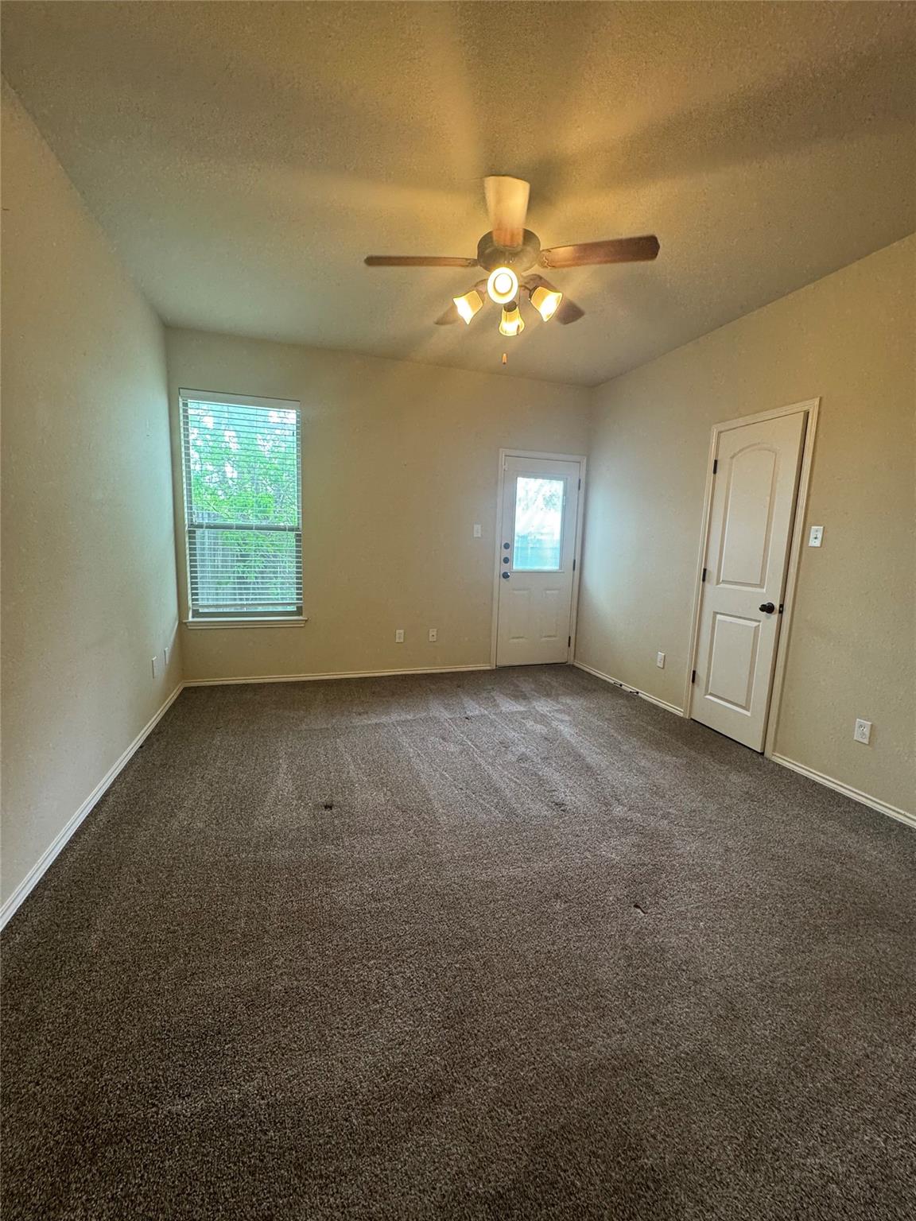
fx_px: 494
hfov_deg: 85.7
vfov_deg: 102.1
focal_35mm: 14
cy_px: 610
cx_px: 458
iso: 200
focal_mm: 2.22
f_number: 2.2
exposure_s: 1/60
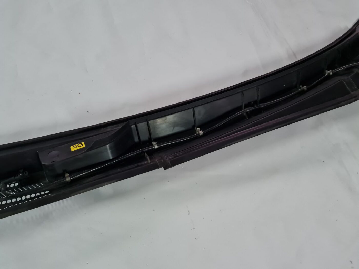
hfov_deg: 67.3
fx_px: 270
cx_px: 180
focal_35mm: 26
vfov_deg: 53.1
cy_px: 134
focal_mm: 5.4
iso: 500
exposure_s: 1/50
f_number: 1.8
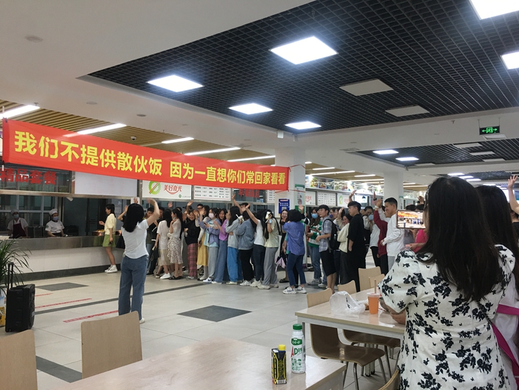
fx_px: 435
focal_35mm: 29
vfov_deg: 48.3
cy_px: 195
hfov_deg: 61.6
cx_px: 260
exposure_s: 1/33
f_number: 2.2
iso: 50
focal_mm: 4.15
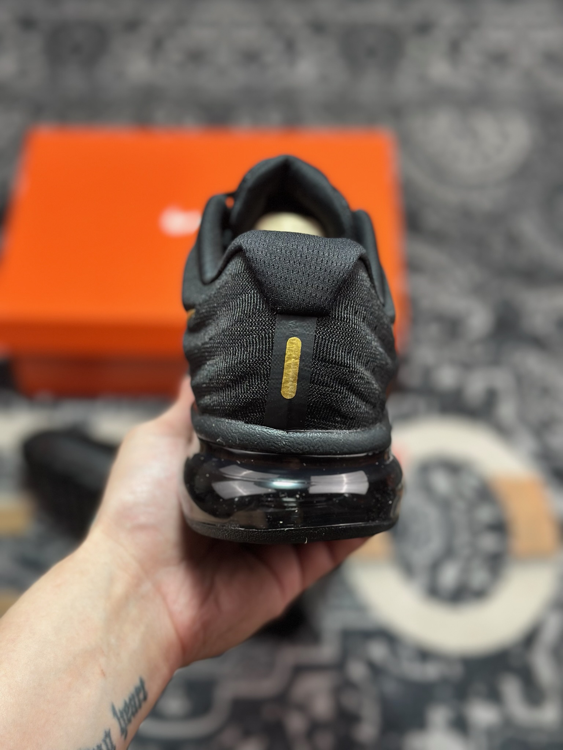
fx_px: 1041
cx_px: 282
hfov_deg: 30.3
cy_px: 375
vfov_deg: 39.7
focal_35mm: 48
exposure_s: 1/231
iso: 80
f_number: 1.78
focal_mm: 6.86
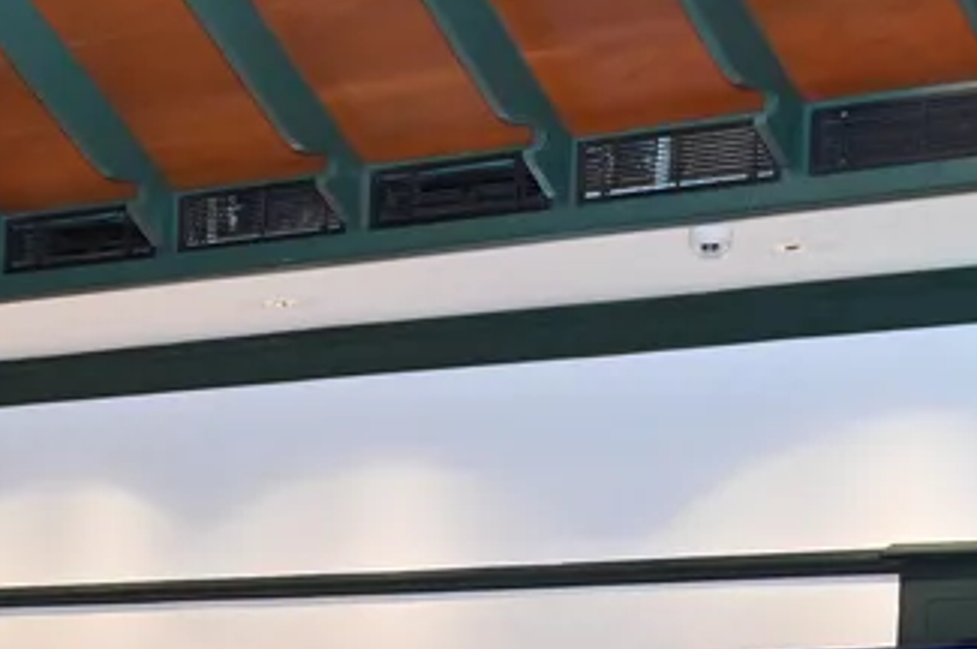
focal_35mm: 138
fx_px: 3741
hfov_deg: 13.8
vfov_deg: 9.6
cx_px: -592
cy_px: 1047
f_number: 4
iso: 1250
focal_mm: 35
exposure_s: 1/60
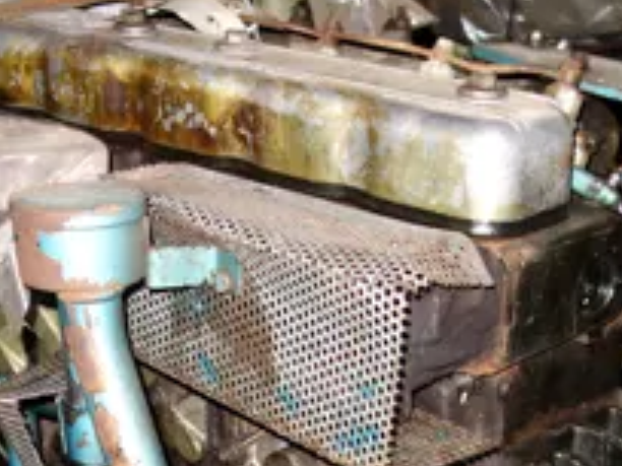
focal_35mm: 82
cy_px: 541
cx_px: 357
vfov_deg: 17.3
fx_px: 1473
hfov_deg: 23.8
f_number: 1.8
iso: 200
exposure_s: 1/10
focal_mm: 10.4
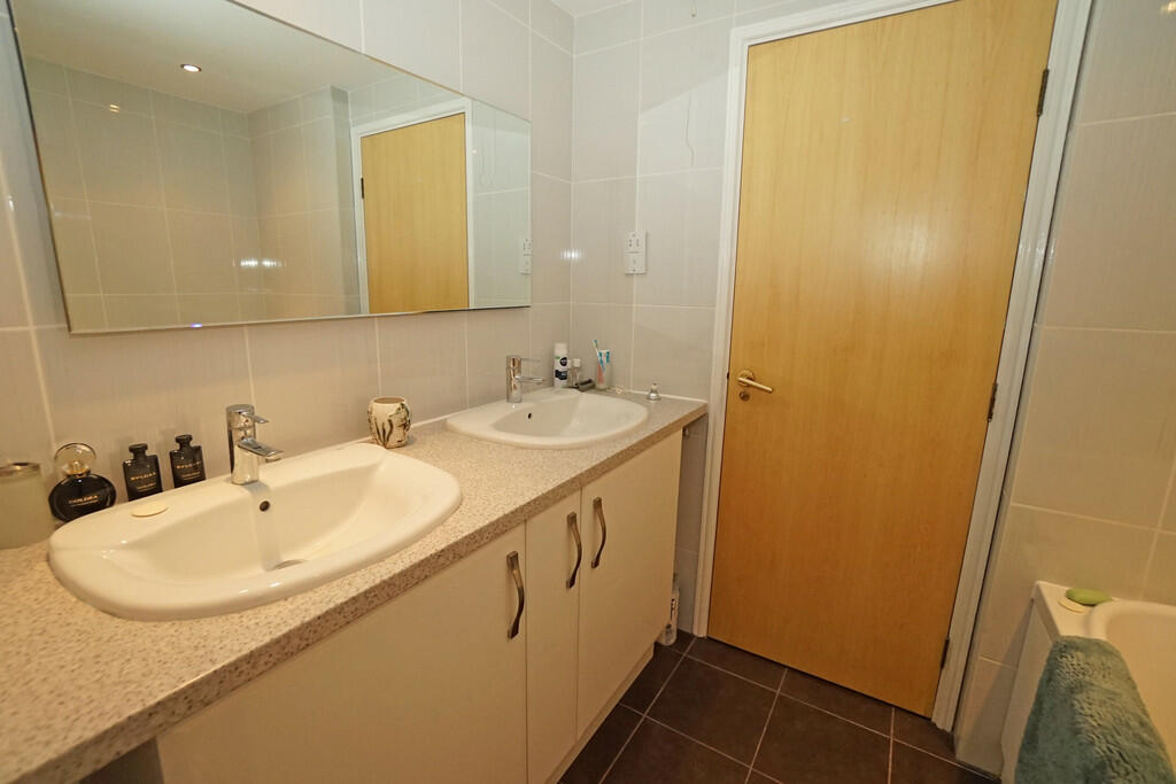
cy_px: 392
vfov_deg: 77.3
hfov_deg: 100.4
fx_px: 490
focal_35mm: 15
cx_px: 588
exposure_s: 1/160
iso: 1600
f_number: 4
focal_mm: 10
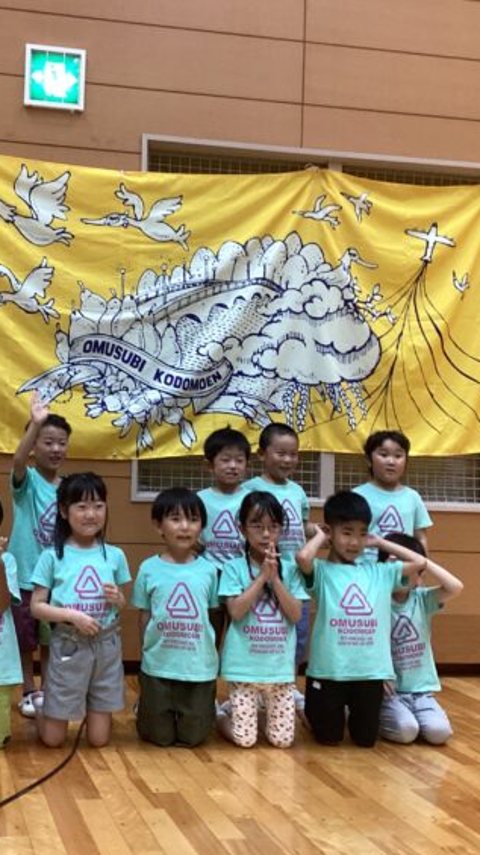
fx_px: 1041
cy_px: 424
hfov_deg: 25.6
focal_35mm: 46
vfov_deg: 44.6
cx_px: 112
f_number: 2.4
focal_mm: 3.3
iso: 100
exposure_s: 1/50
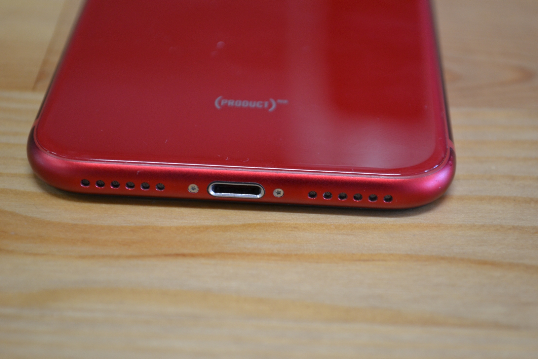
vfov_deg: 16.6
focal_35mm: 82
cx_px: 269
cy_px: 180
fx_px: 1233
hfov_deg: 24.6
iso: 560
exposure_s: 1/15
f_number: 5.6
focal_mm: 55
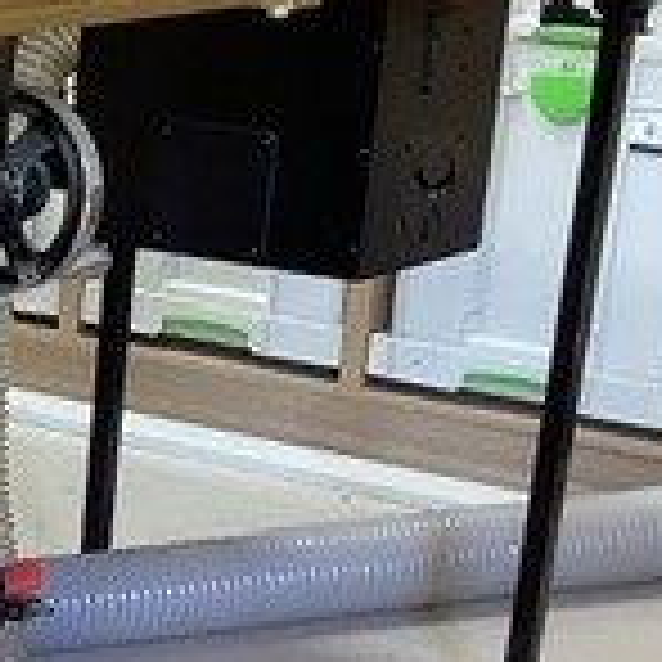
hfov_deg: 13.3
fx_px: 2575
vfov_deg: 14.6
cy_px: 500
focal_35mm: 119
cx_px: -509
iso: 200
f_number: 2.4
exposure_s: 1/50
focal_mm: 3.3
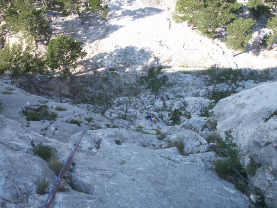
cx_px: 138
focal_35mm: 37
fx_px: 296
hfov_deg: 50.1
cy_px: 104
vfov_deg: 38.7
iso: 50
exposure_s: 1/60
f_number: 7.1
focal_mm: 7.7
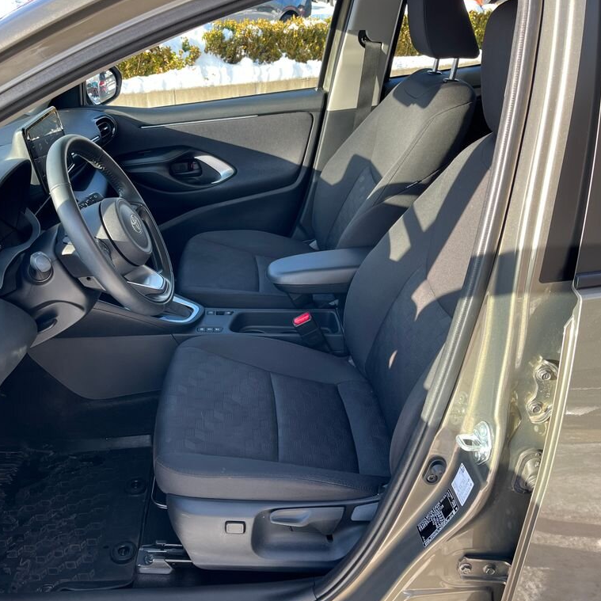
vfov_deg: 52.5
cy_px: 302
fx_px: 609
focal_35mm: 31
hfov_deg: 51.9
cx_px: 220
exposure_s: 1/151
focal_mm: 5.1
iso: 32
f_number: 1.6
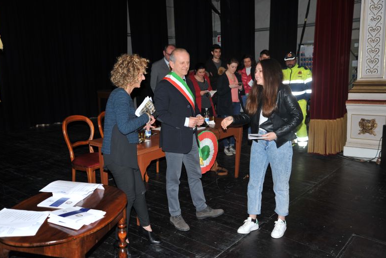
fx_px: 375
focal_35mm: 35
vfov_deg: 37.9
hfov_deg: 54.4
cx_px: 193
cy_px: 127
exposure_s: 1/60
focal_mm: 34
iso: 400
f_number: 4
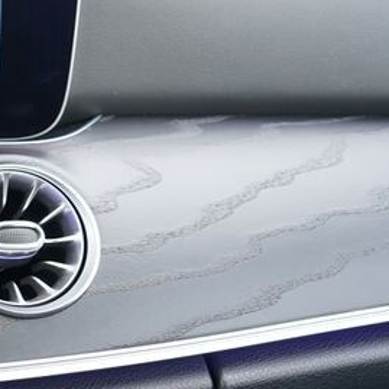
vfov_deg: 18.4
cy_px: 258
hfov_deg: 15.7
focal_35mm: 94
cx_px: -320
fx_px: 1195
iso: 800
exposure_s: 1/160
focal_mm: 29
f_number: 4
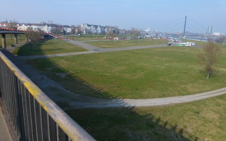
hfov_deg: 70.4
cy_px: 64
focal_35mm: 26
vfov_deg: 47.6
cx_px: 113
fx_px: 160
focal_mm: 4.3
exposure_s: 1/500
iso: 100
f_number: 4
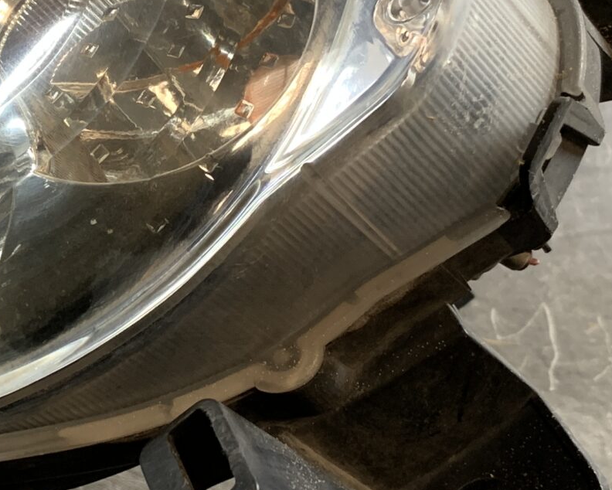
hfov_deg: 23.0
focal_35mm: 82
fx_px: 1486
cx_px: 129
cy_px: 203
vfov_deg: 18.7
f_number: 1.8
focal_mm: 4.25
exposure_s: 1/60
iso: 160
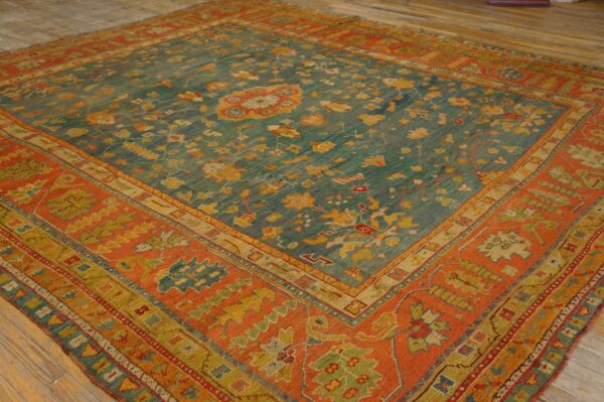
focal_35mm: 34
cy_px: 201
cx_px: 302
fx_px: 578
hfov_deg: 55.1
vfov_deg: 38.3
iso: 800
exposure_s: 1/60
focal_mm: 23
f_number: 4
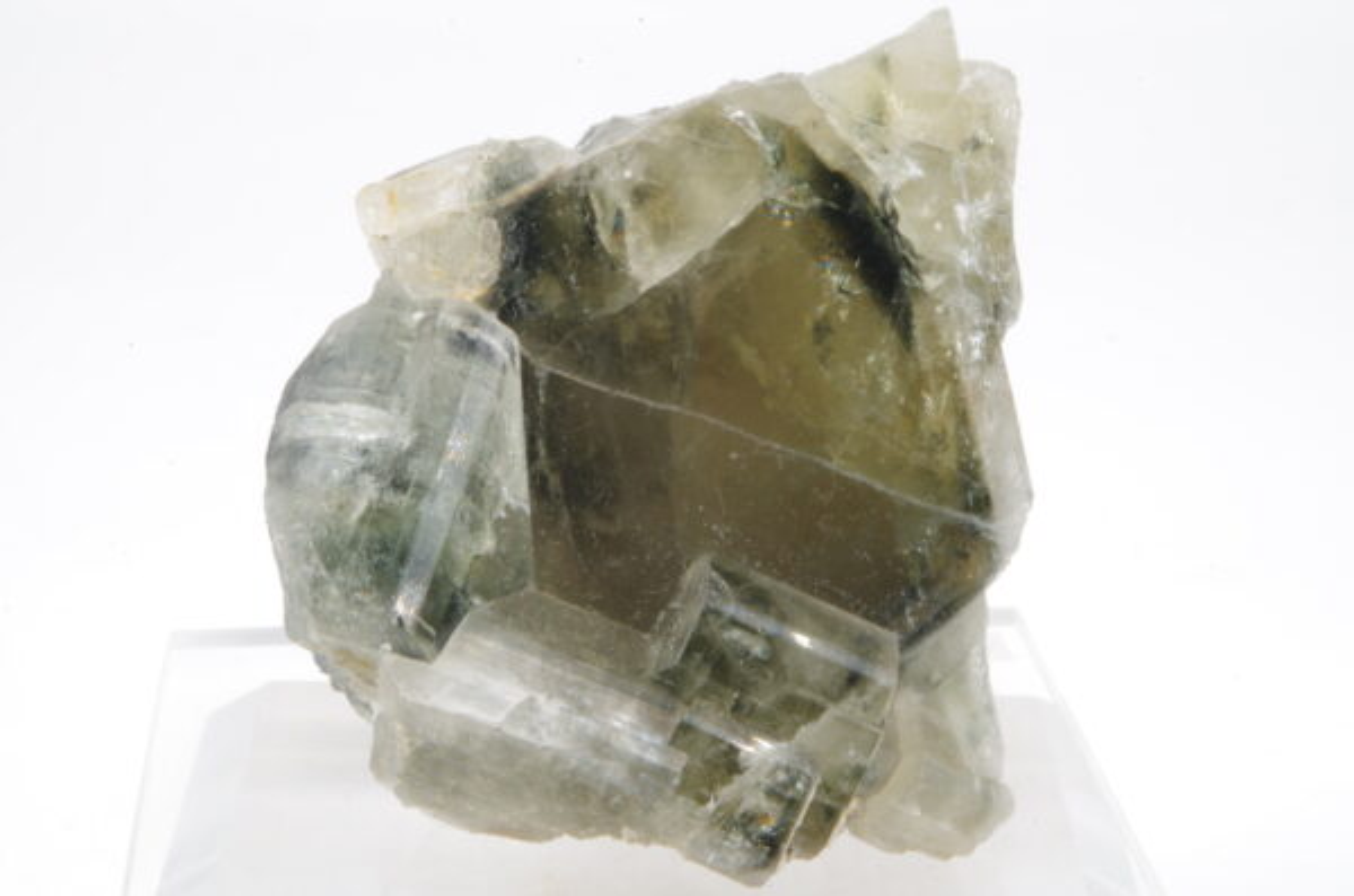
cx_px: 677
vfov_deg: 18.1
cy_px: 448
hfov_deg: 27.1
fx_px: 2814
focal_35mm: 75
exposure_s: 1/1.67
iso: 100
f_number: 5.6
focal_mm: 50
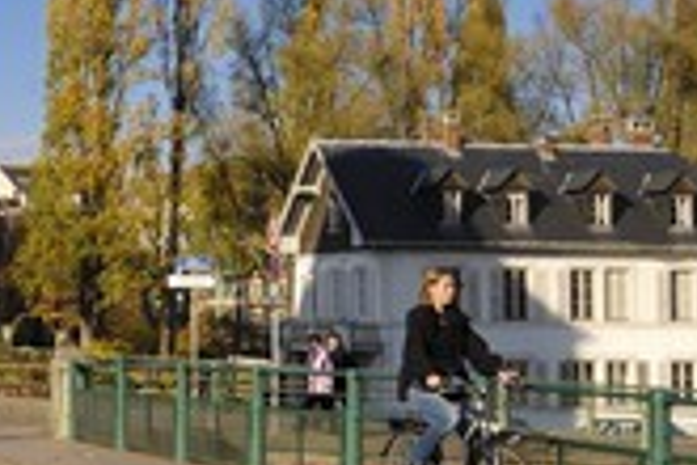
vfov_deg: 14.9
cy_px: 232
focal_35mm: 92
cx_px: -2
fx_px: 1781
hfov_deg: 21.4
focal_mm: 24
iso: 100
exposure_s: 1/160
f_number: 9.5
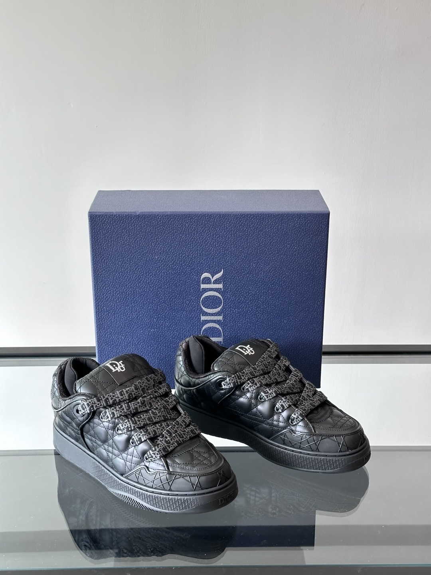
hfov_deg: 30.3
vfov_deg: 39.7
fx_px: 797
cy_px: 288
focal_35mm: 48
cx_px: 216
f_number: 1.78
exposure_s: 1/121
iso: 80
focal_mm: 6.86
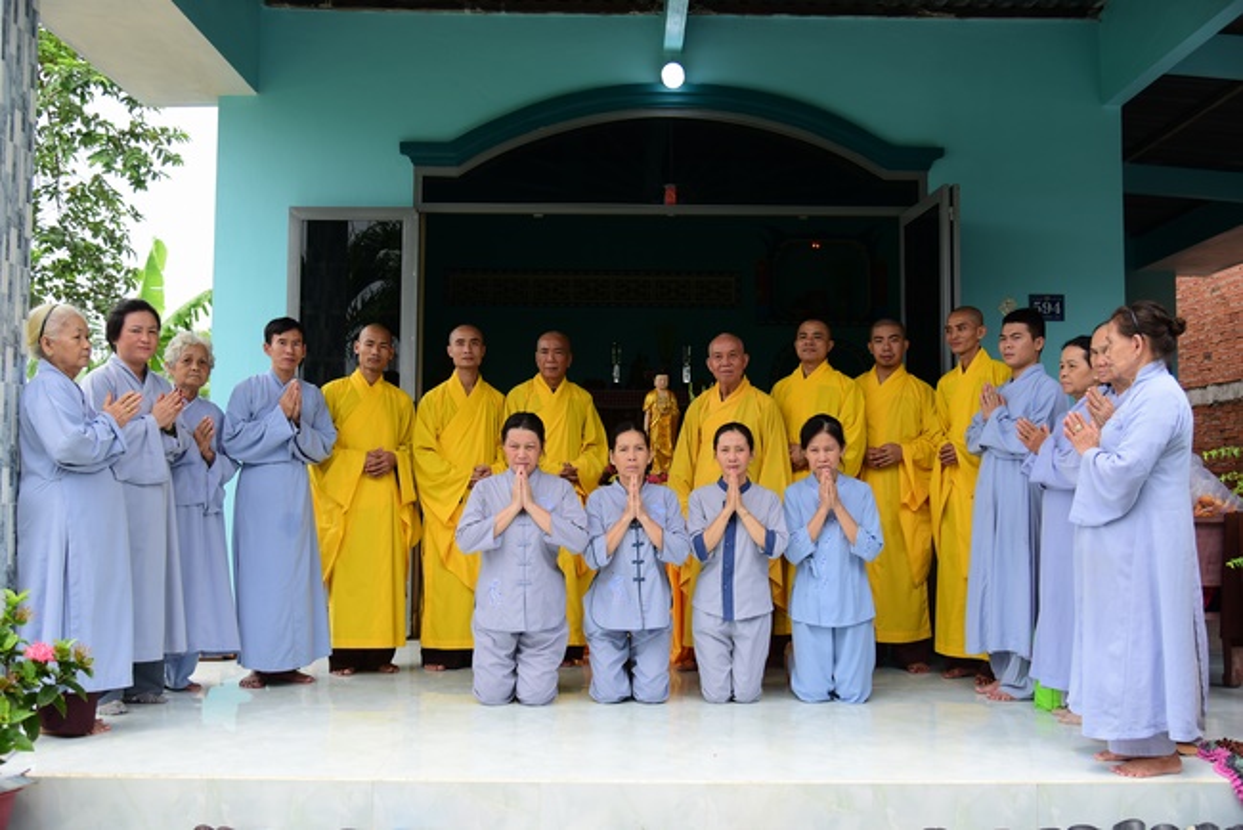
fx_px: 1105
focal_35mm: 32
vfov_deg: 41.2
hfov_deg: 58.7
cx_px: 622
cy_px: 415
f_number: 4
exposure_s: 1/800
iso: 320
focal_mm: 32
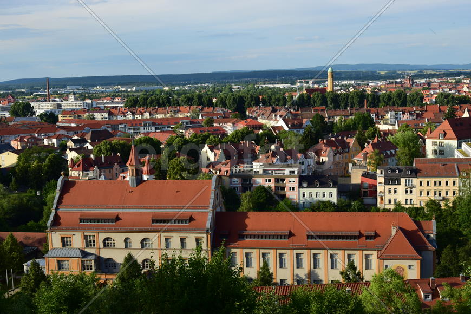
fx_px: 687
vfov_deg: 25.8
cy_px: 157
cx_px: 236
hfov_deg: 37.9
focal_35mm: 52
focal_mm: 35
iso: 100
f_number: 10
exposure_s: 1/100
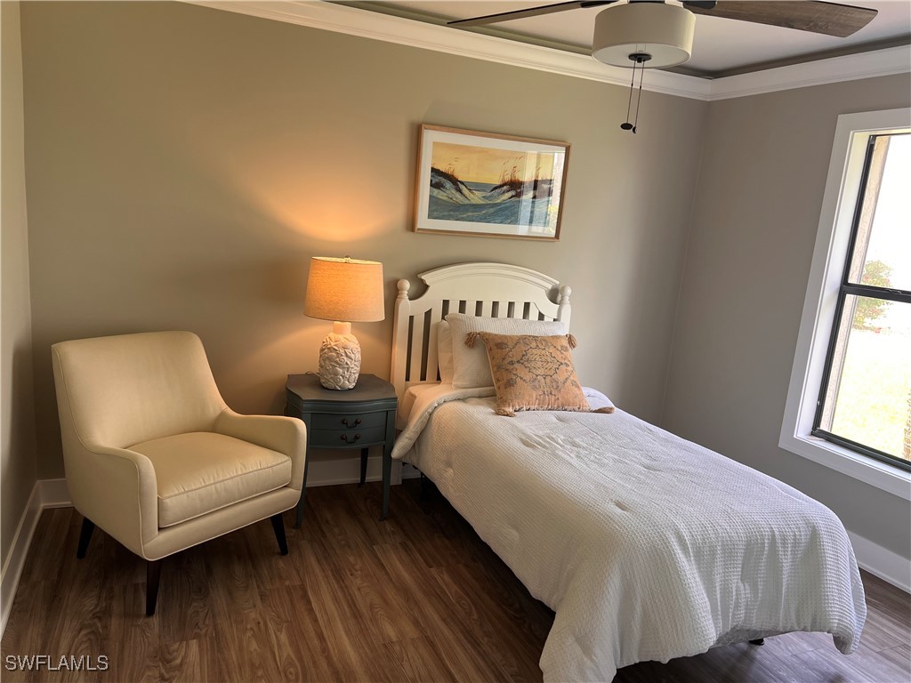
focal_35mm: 26
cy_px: 342
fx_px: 684
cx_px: 456
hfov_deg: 67.3
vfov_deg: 53.1
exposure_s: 1/121
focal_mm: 5.7
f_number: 1.5
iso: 100
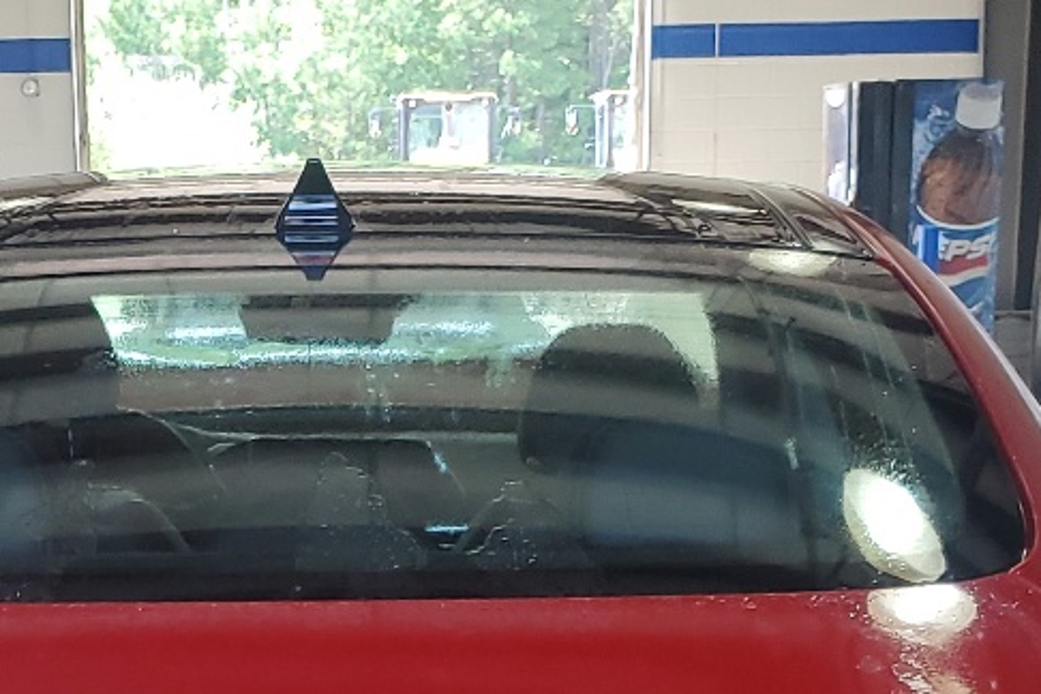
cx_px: 321
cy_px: 1041
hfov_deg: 22.7
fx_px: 2573
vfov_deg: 14.3
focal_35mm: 89
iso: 61
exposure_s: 1/120
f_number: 1.5
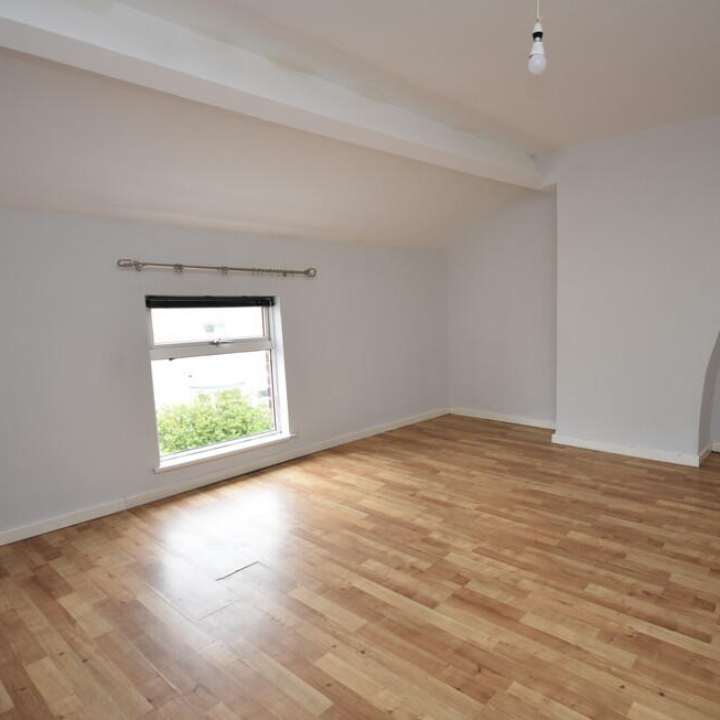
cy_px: 358
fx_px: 471
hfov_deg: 73.7
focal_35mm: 20
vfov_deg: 74.8
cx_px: 445
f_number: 4
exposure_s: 1/60
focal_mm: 10
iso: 200
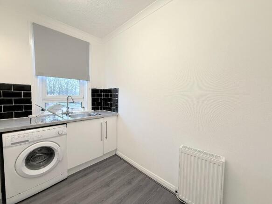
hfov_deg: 102.1
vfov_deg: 85.7
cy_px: 102
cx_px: 136
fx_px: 110
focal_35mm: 14
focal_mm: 2.22
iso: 200
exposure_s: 1/100
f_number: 2.2
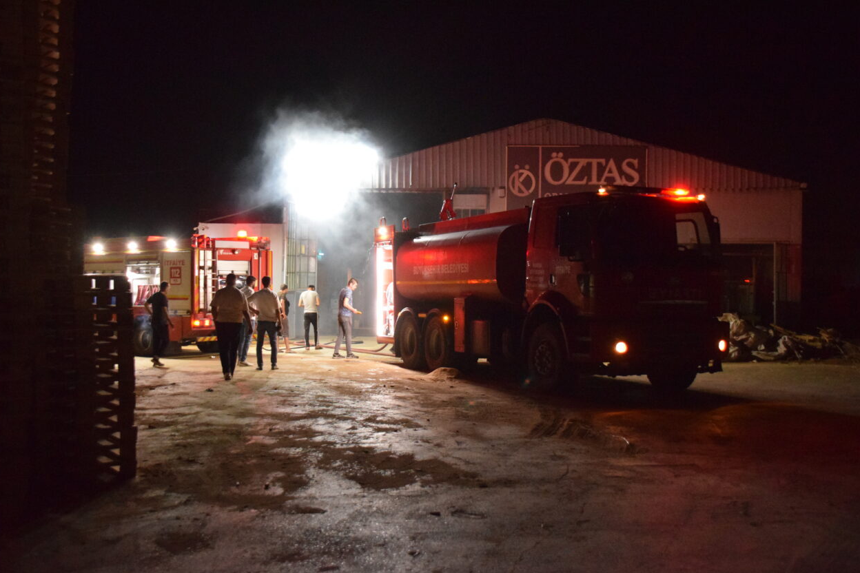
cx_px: 420
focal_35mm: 40
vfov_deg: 33.4
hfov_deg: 48.5
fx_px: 955
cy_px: 288
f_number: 4
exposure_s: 1/60
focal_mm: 26
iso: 6400
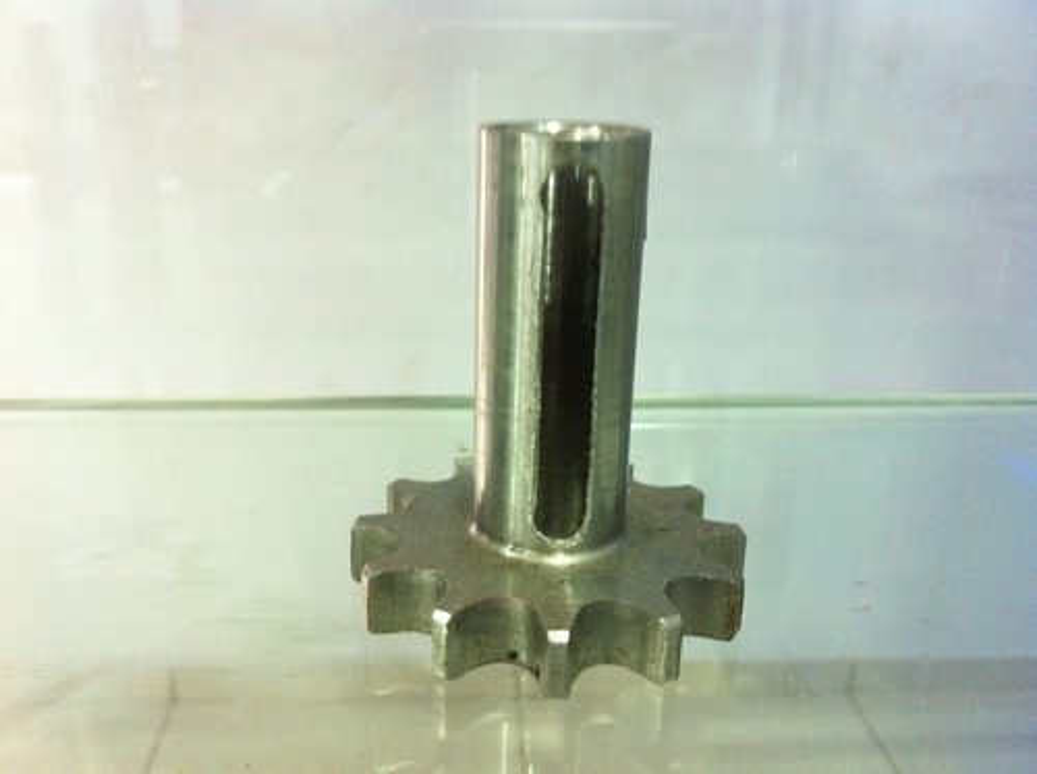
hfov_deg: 52.7
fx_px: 1046
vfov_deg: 40.6
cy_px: 387
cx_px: 518
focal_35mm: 35
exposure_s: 1/15
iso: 200
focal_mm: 3.85
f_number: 2.8
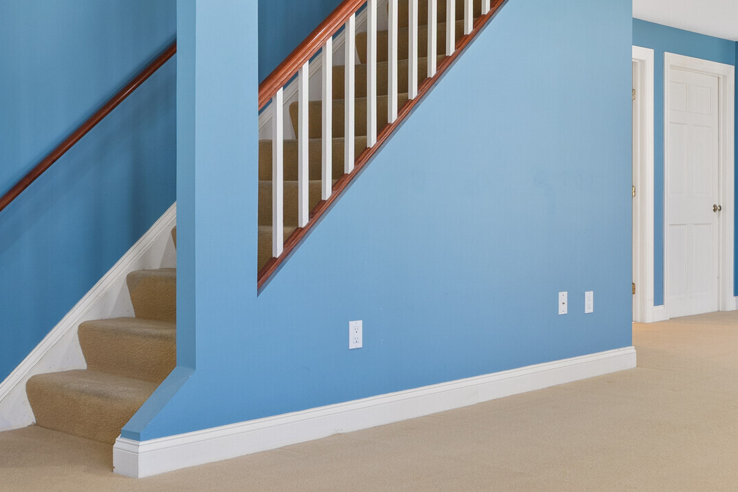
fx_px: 1107
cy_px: 237
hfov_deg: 35.7
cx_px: 586
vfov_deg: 25.1
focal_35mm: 54
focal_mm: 19
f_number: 8
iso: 320
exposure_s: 1/2
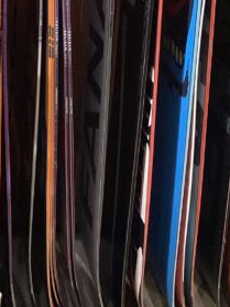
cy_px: 40
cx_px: -77
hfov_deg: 15.7
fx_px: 789
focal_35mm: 89
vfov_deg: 21.6
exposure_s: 1/50
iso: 100
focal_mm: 3.3
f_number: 2.4
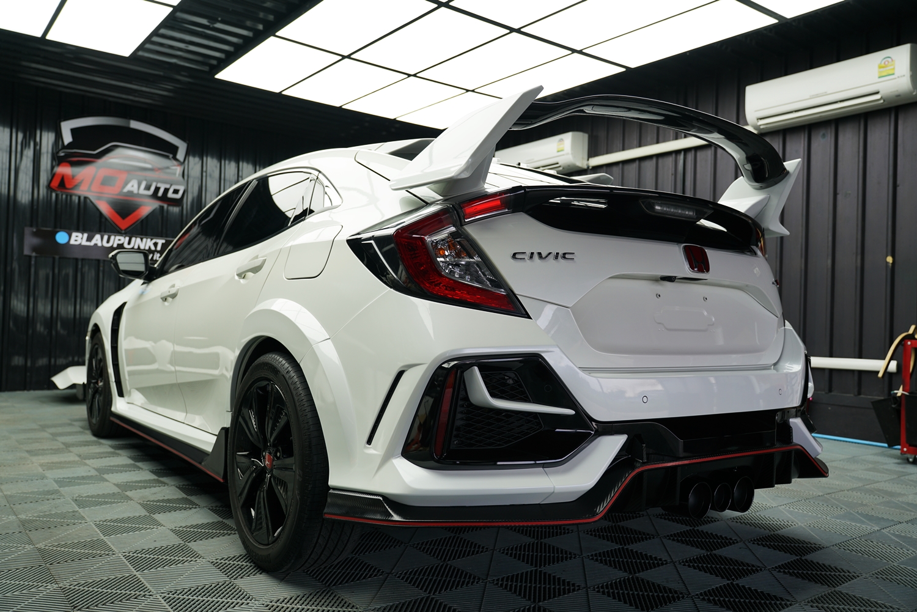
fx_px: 739
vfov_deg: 45.0
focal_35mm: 29
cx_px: 458
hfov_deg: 63.6
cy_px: 306
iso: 100
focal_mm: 29
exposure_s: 1/60
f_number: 4
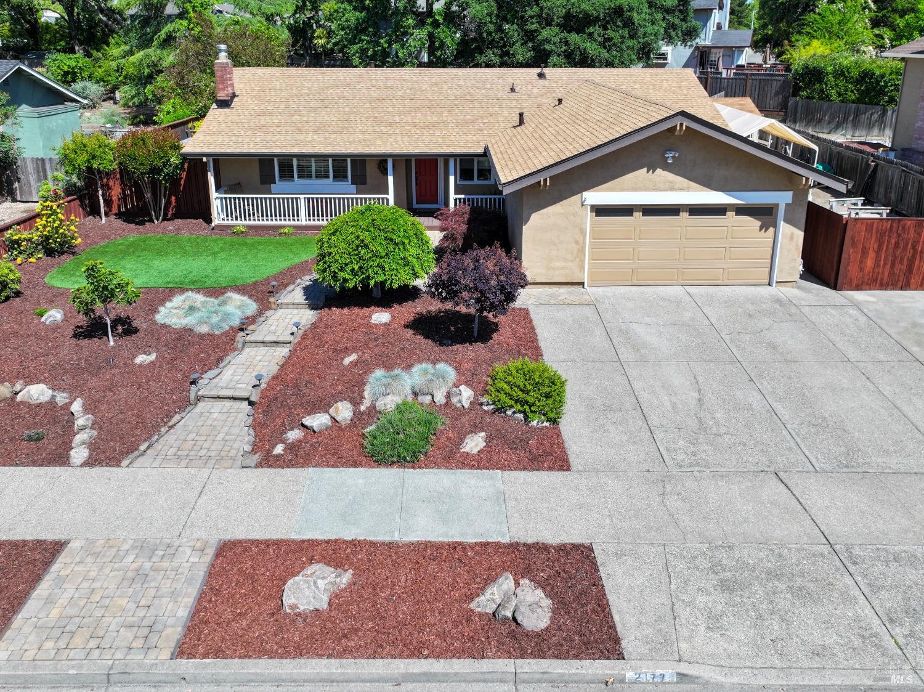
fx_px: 640
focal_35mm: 24
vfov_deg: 56.8
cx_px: 462
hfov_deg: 71.6
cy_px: 346
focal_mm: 12.29
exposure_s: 1/1250
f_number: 2.8
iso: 100
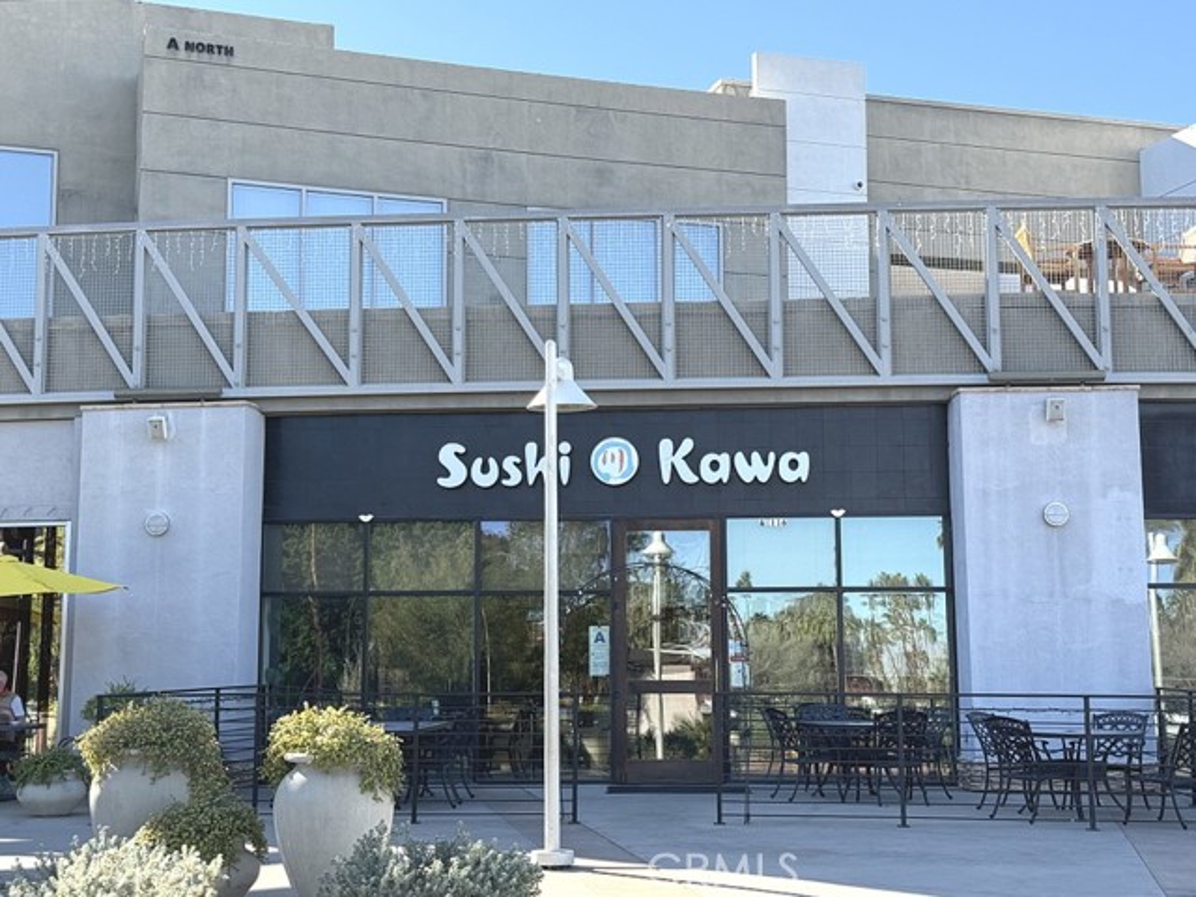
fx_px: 1658
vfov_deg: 30.3
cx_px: 598
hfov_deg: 39.7
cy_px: 448
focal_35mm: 48
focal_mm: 6.76
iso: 100
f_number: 1.78
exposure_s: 1/1543
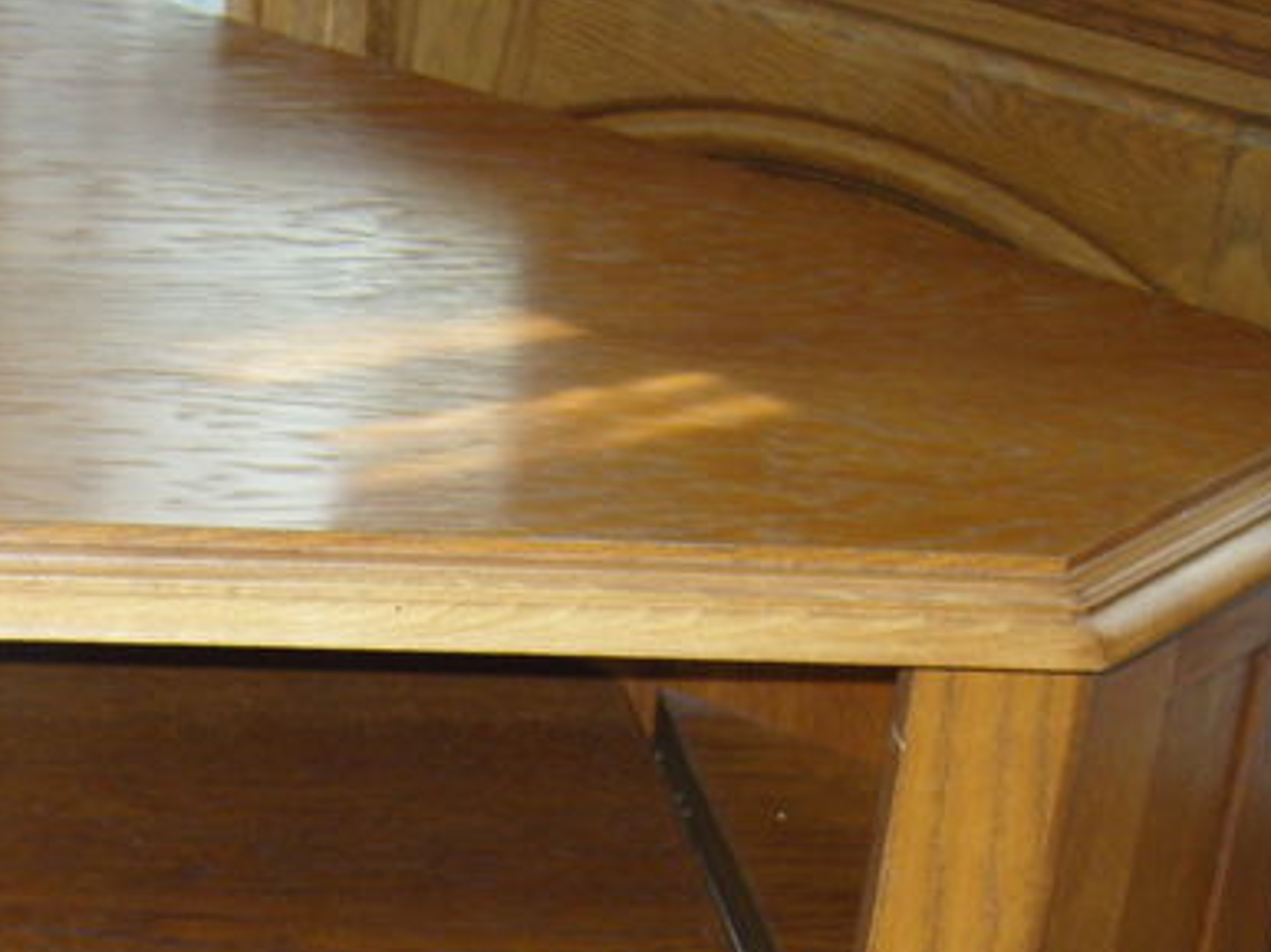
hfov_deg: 16.7
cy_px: 1130
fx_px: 4183
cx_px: -122
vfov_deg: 12.7
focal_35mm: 114
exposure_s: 1/45
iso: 116
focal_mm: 9.2
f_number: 3.1
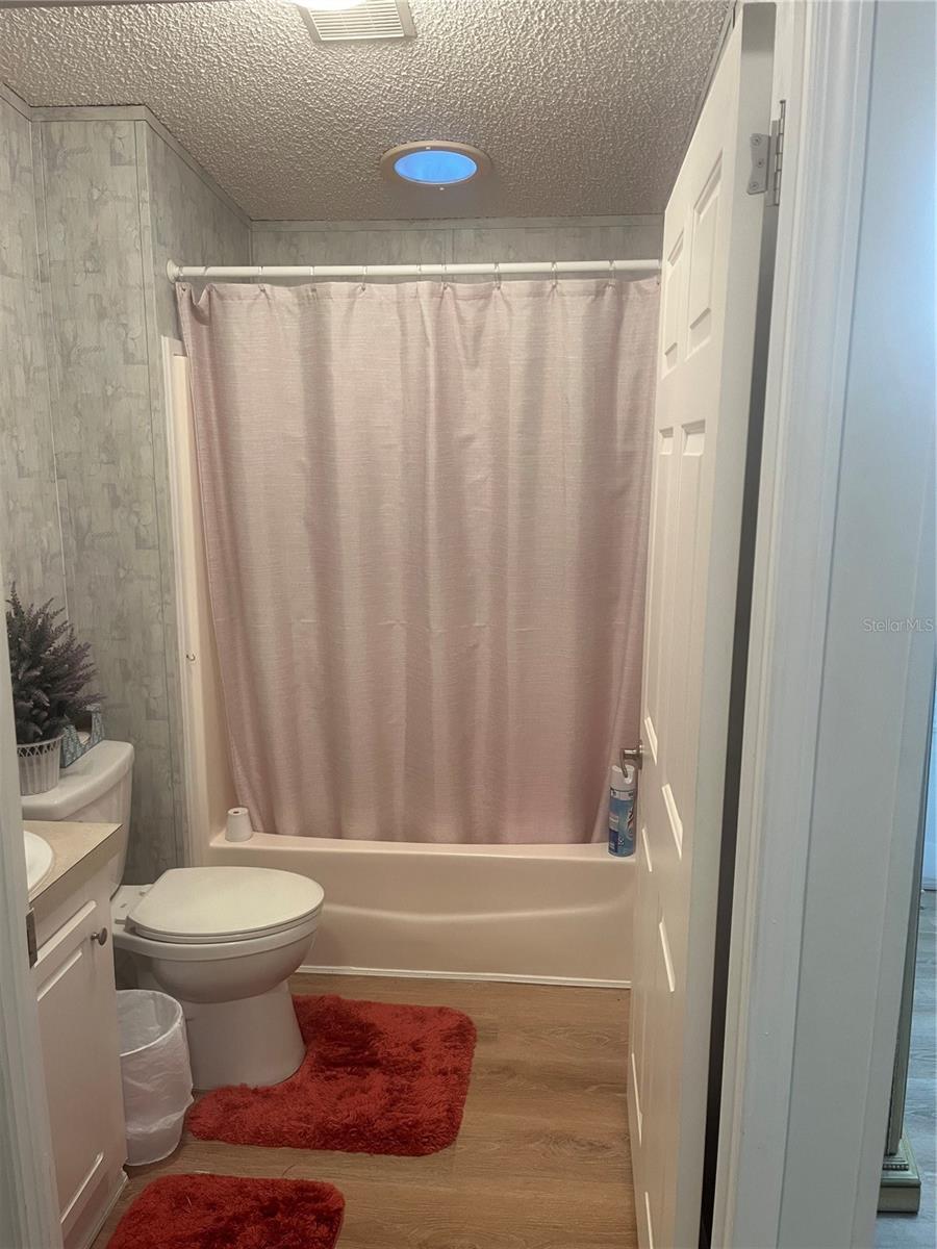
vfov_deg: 67.3
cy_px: 624
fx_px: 938
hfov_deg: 53.1
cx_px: 468
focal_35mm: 26
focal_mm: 5.1
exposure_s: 1/60
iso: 100
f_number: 1.6
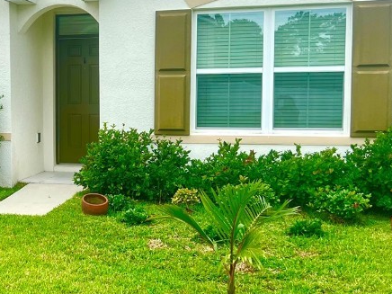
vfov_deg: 24.0
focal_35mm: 61
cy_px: 141
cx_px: 59
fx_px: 691
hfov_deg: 30.6
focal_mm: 5.7
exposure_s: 1/2165
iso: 50
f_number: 1.5
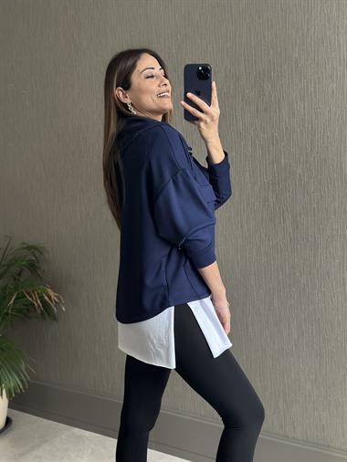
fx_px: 641
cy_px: 231
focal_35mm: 48
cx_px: 174
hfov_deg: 30.3
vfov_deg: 39.6
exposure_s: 1/33
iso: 320
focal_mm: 6.86
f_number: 1.78
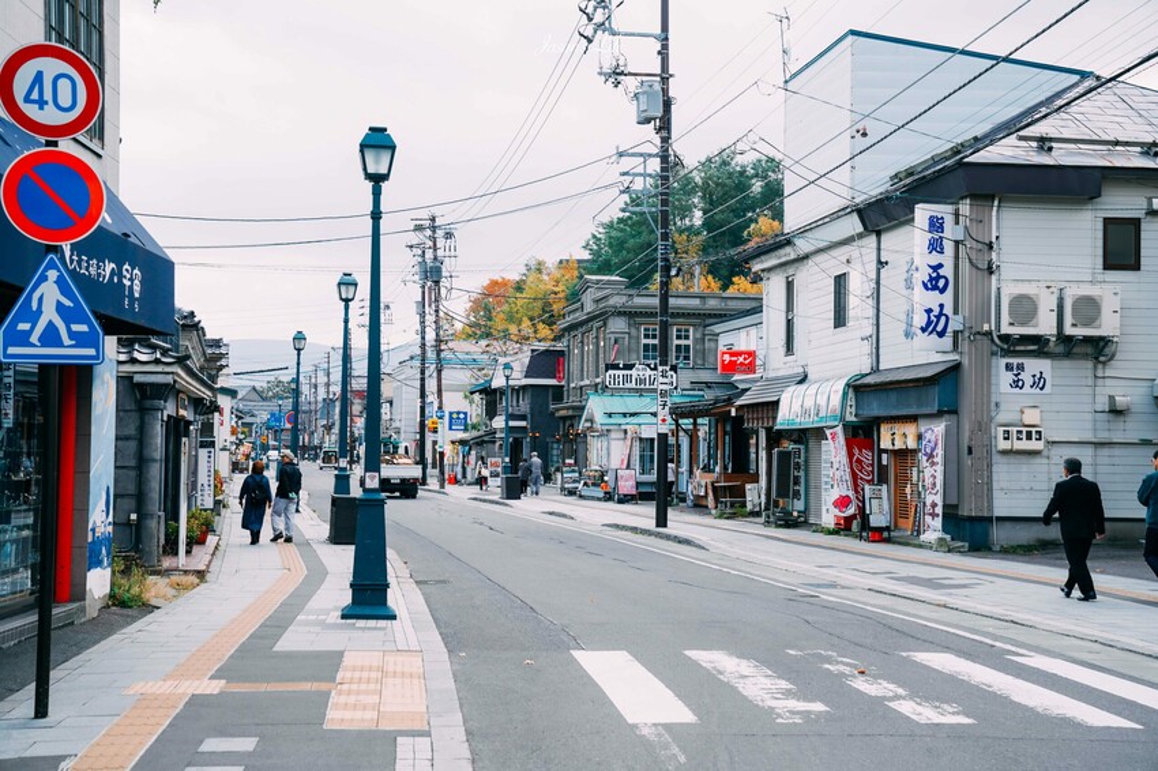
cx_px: 579
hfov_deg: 38.9
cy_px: 386
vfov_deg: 26.5
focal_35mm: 51
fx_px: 1640
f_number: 4.5
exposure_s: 1/200
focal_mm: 51
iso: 100
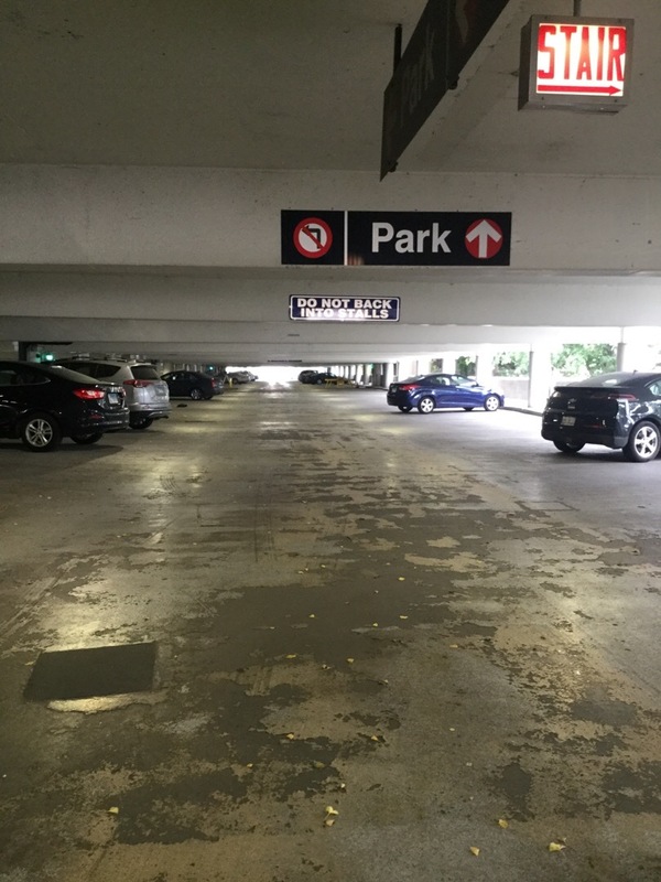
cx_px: 330
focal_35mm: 31
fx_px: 789
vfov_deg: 58.4
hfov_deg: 45.4
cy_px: 441
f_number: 2.4
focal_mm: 3.3
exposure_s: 1/30
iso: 100
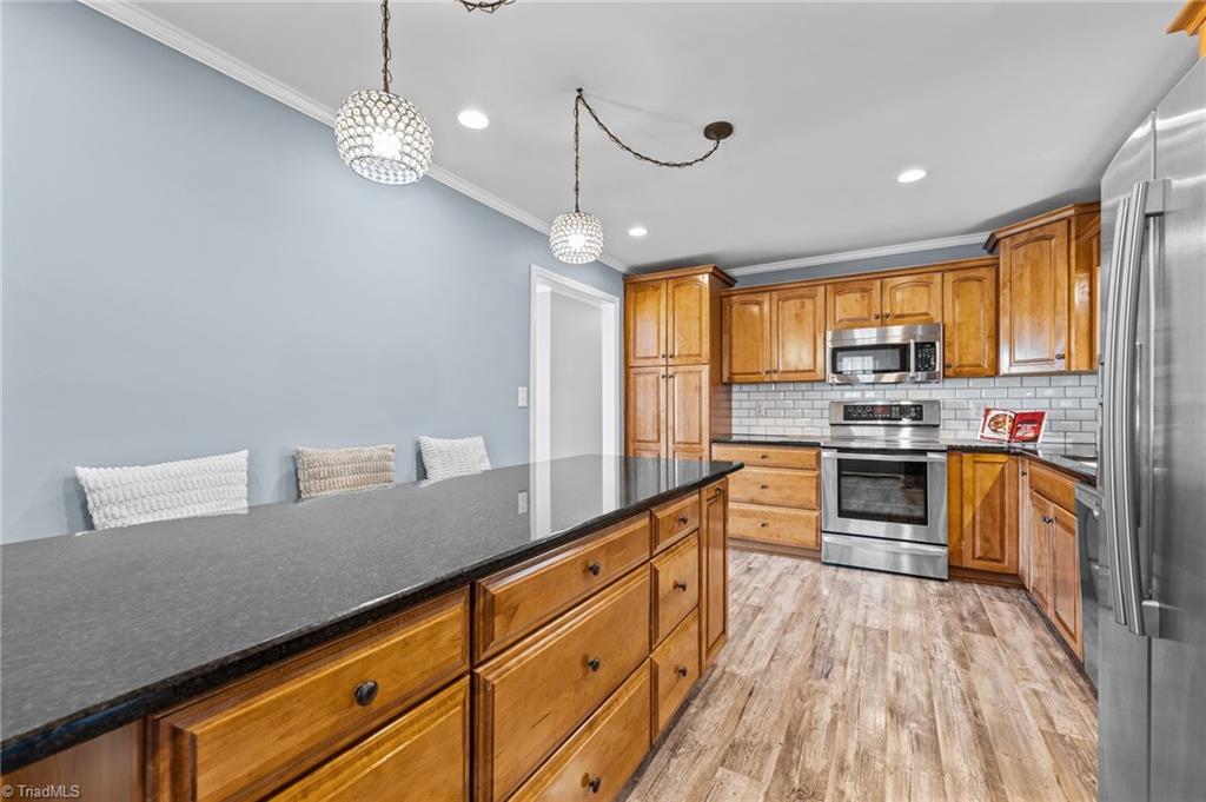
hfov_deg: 104.3
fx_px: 469
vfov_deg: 81.1
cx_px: 603
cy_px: 401
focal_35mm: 14
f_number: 7.1
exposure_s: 1.3
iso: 200
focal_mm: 14
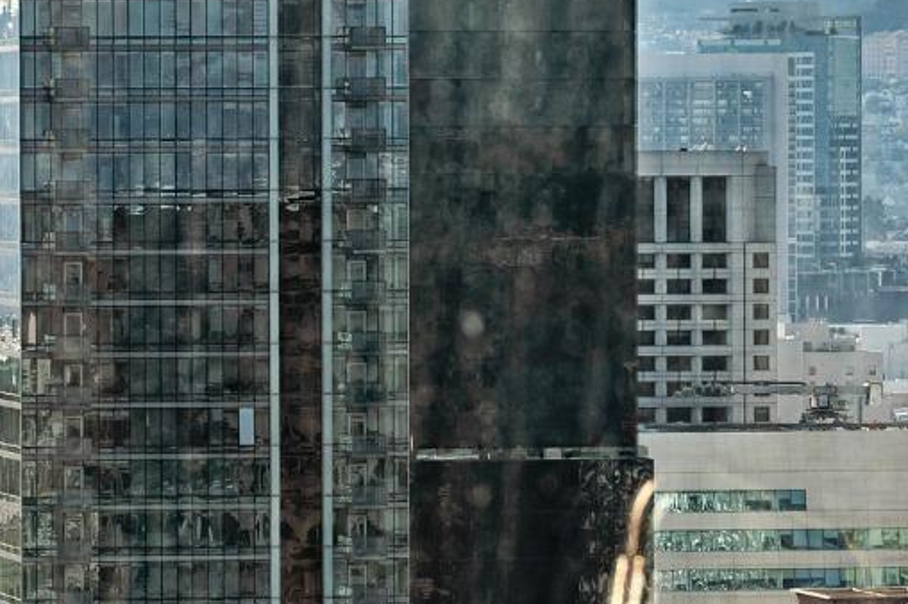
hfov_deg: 6.3
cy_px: -221
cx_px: -166
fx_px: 8192
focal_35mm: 325
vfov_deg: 4.2
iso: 64
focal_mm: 110
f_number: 11
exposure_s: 1/320
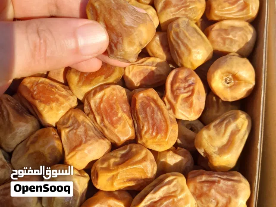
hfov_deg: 69.4
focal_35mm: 25
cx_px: 138
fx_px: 199
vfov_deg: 54.9
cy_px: 104
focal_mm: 4.6
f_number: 2
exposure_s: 1/408
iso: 20
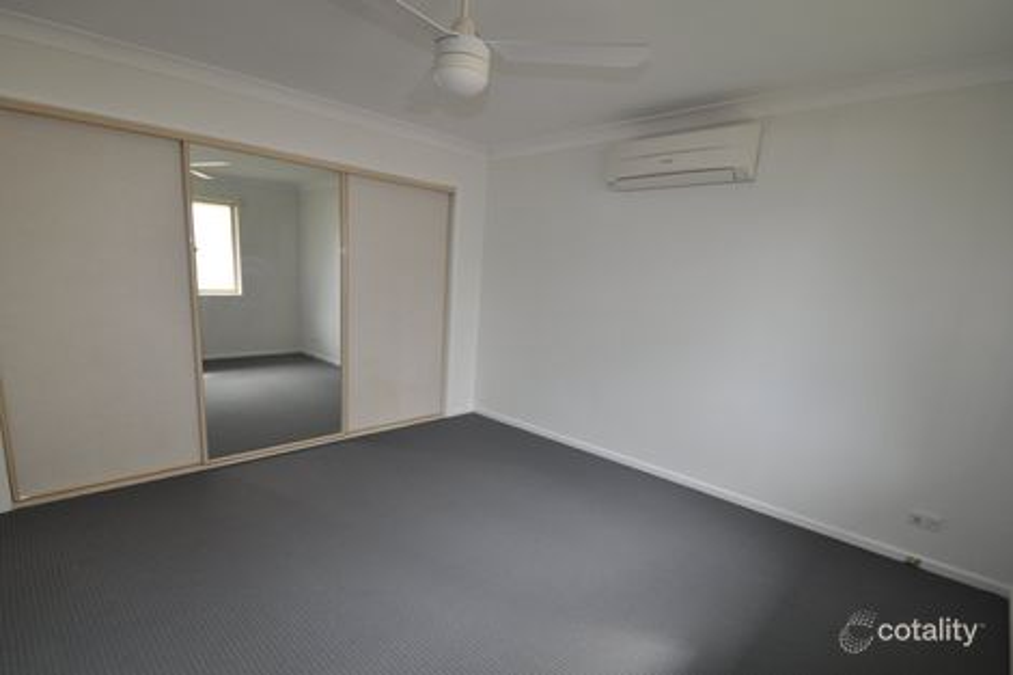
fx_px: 422
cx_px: 506
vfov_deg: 77.3
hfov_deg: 100.4
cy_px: 338
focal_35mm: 15
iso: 400
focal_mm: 10
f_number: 4.5
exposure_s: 1/80
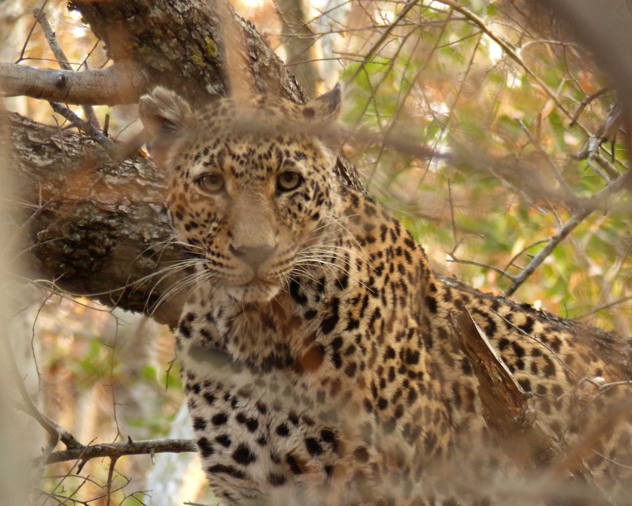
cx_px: 337
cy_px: 253
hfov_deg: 3.1
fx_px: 11710
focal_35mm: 626
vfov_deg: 2.5
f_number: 2.8
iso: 400
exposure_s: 1/80
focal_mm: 108
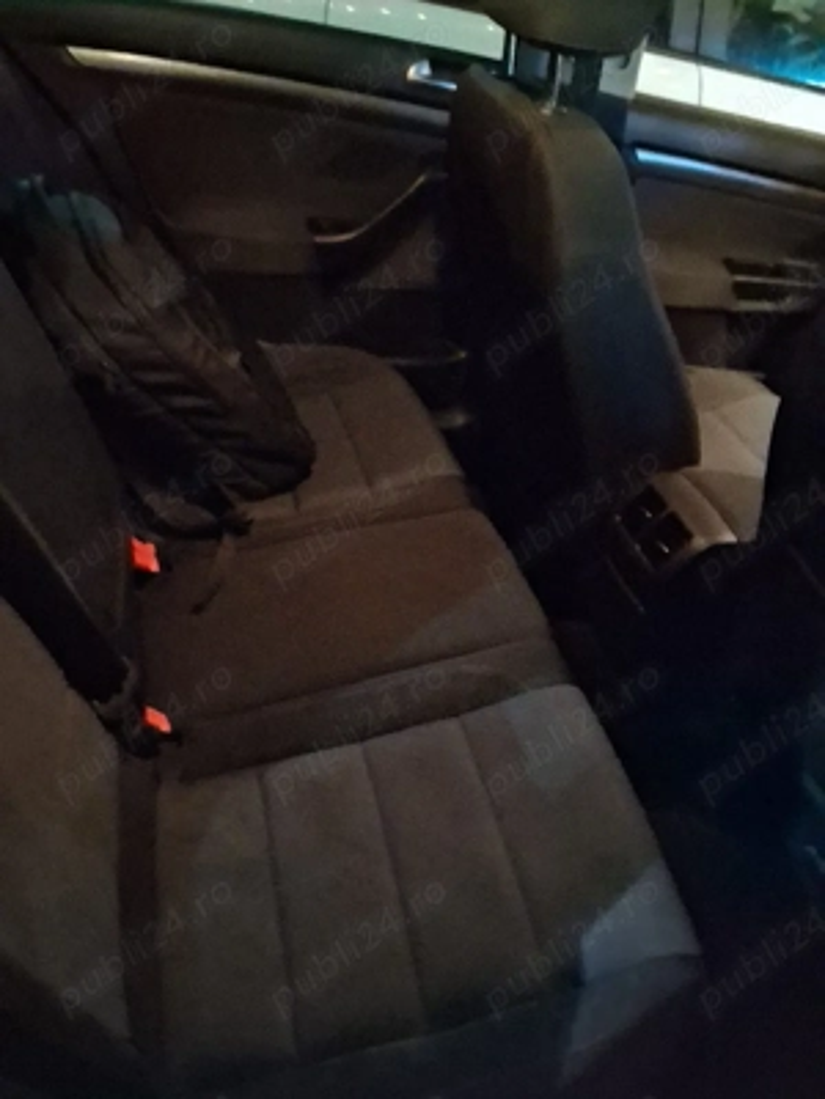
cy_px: 550
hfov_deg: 53.1
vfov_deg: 67.3
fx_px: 826
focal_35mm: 26
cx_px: 412
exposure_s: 1/17
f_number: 1.8
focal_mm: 3.98
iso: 4000
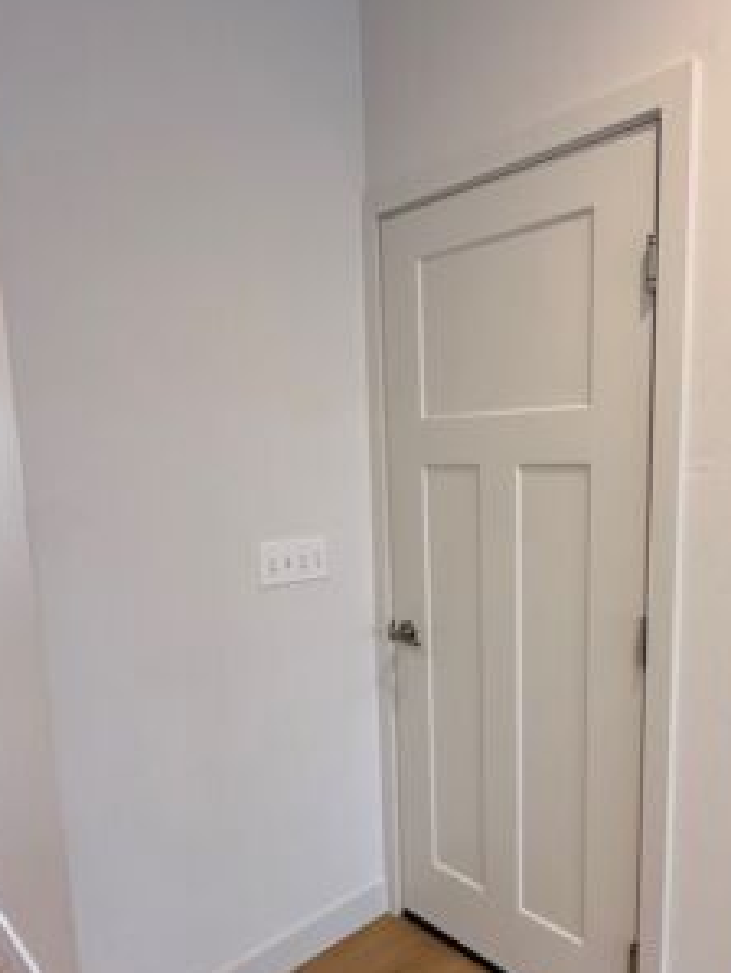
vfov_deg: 68.8
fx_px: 703
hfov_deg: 54.1
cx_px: 473
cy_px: 576
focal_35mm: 25
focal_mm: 2.22
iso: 200
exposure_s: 1/60
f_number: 2.2
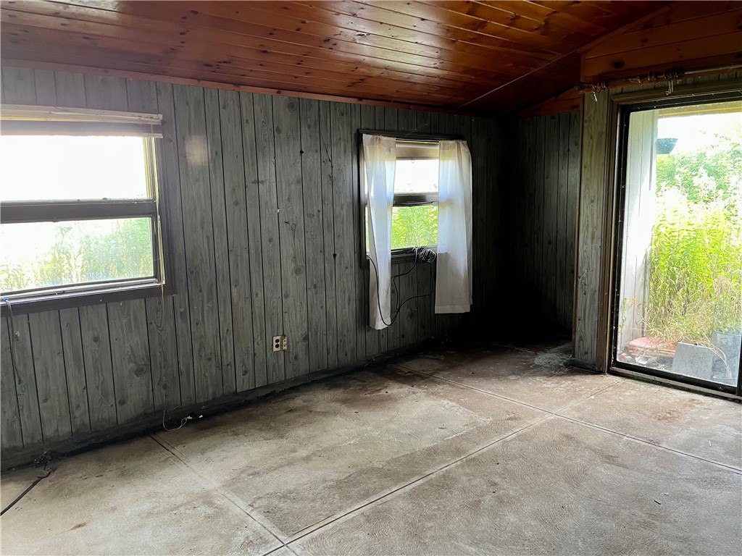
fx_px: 557
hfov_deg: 67.3
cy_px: 278
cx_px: 371
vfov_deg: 53.1
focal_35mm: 26
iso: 200
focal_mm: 5.1
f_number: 1.6
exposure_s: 1/60
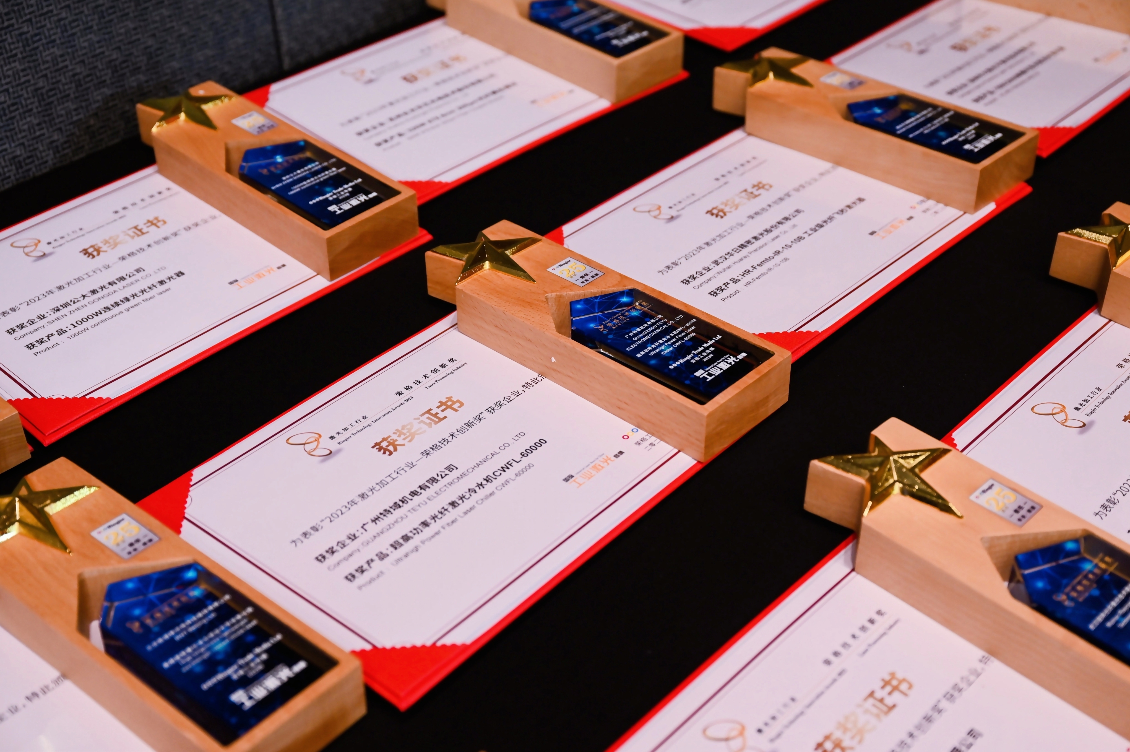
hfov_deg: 42.8
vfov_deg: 29.2
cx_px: 565
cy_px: 376
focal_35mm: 46
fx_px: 1443
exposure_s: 1/200
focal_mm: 46
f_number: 4
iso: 1600
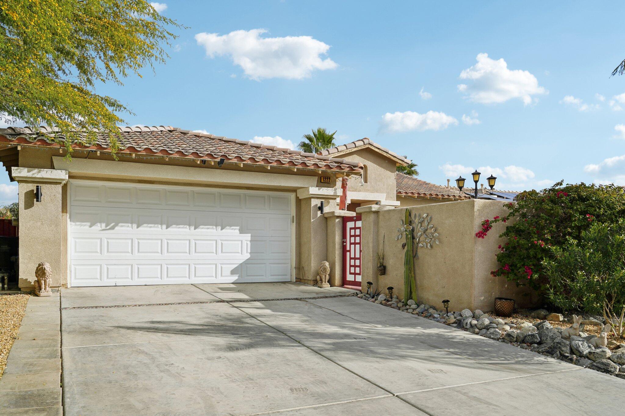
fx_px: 469
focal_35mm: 27
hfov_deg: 67.4
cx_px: 312
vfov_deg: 47.9
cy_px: 208
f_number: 8
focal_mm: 27
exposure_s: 1/500
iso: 100
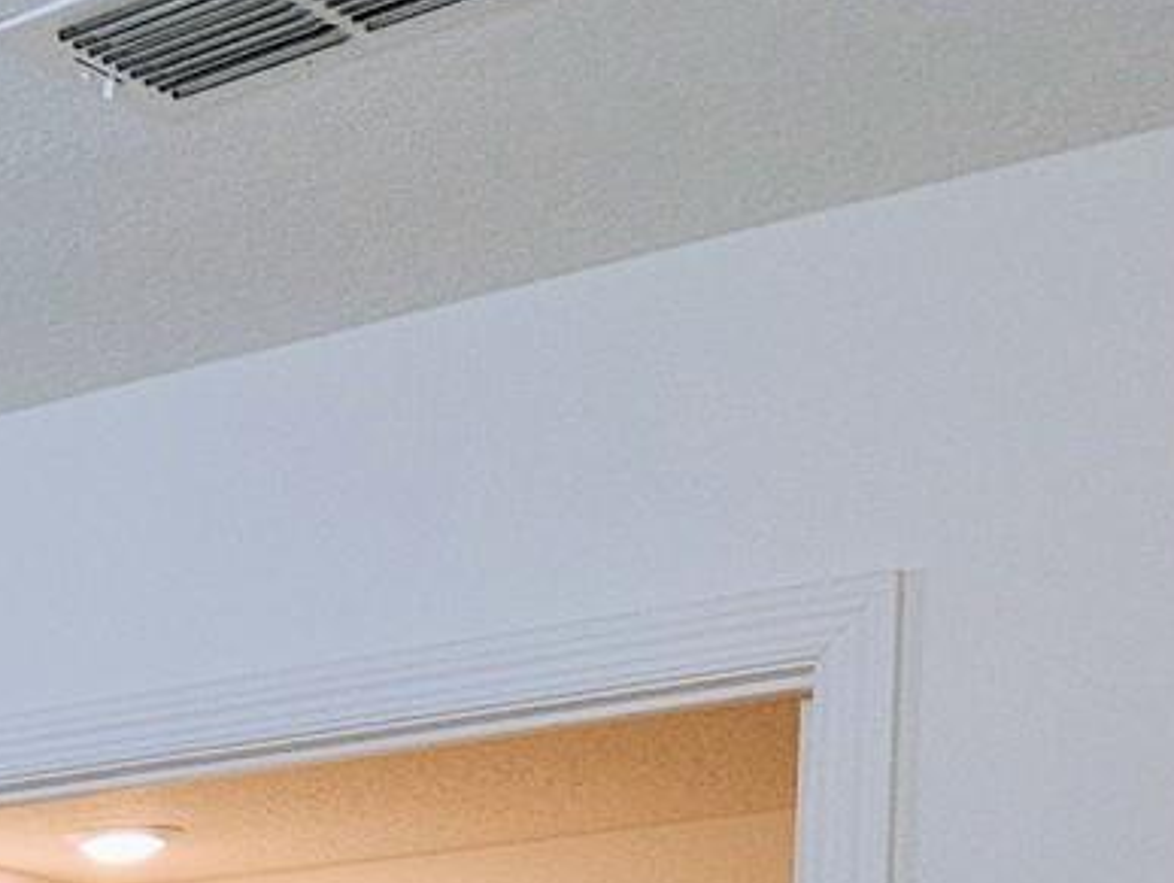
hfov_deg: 16.1
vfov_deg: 14.1
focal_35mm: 95
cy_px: 1514
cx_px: -1165
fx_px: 3225
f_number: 1.8
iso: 64
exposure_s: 1/60
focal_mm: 5.4
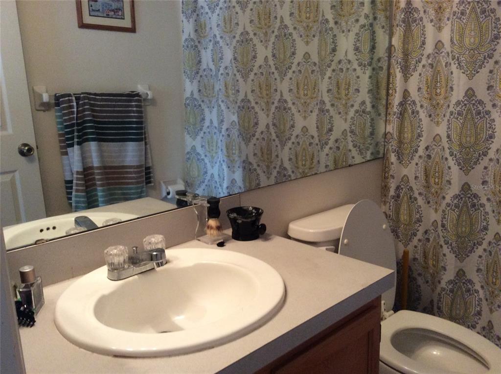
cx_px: 250
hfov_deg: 55.4
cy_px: 187
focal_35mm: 33
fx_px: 477
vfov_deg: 42.8
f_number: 2.4
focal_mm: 3.3
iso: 200
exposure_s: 1/24
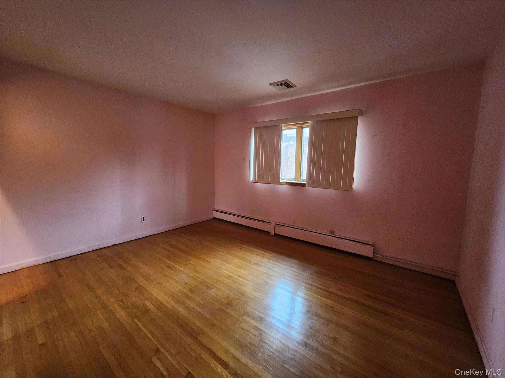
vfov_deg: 89.9
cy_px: 189
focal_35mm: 13
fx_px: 190
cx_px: 252
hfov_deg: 106.2
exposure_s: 1/24
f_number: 2.2
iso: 800
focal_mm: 2.2
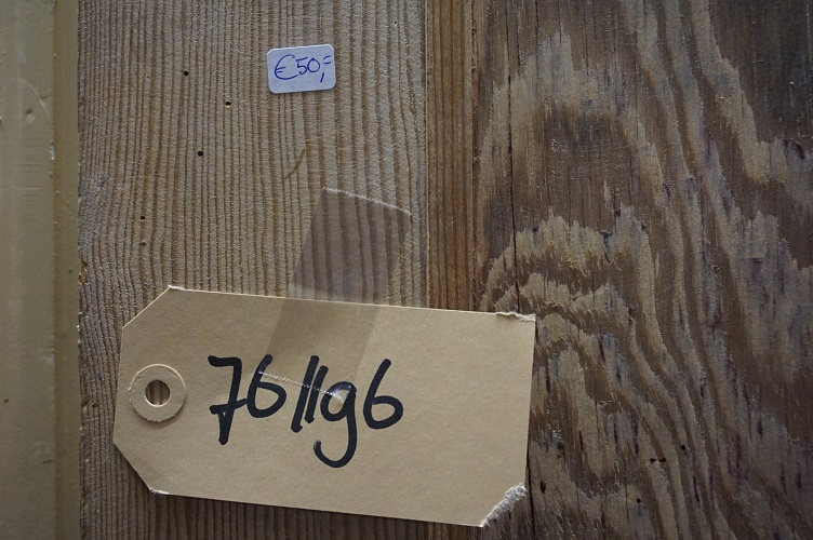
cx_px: 406
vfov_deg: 34.1
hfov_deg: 49.6
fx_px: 880
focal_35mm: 39
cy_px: 270
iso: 2500
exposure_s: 1/60
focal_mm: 26
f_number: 4.5
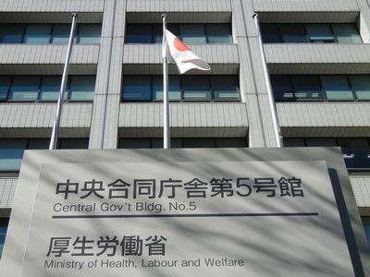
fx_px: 417
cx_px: 185
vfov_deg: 36.8
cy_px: 138
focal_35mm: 39
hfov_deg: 47.9
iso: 160
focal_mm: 7.1
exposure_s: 1/374
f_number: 7.4
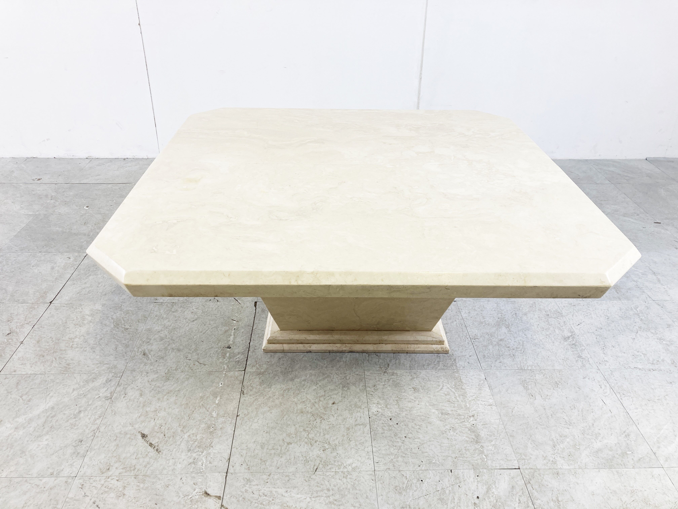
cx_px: 339
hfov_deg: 63.4
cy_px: 254
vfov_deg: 49.7
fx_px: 548
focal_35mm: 28
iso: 40
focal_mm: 3.99
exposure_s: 1/100
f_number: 1.8
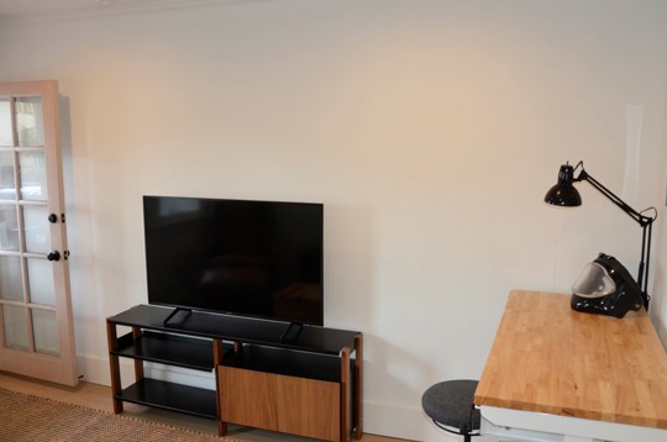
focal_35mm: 32
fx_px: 592
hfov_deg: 58.8
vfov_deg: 41.0
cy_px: 217
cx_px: 347
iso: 400
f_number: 3.5
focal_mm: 18
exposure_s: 1/80
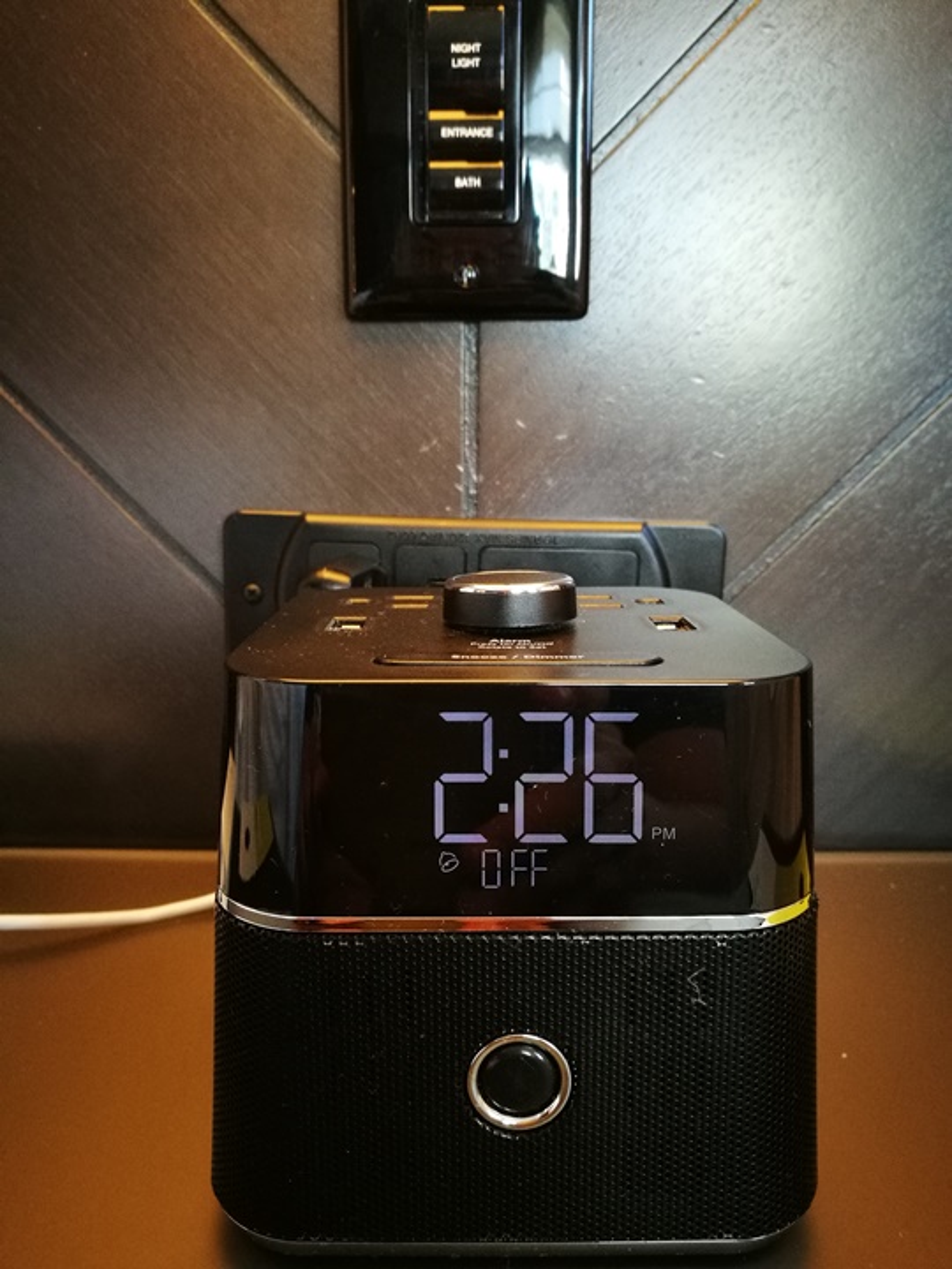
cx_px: 476
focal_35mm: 27
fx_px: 990
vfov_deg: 65.3
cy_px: 634
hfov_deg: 51.4
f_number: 2.2
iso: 400
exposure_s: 1/30
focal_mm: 4.5
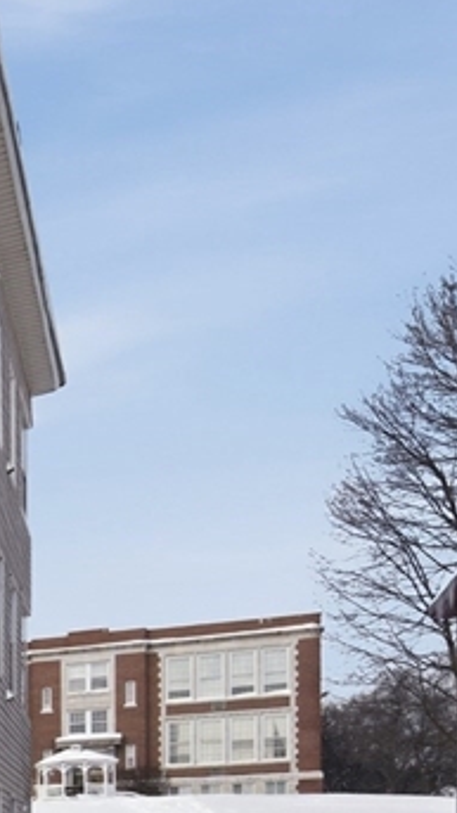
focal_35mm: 52
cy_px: 705
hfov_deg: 15.2
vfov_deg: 37.9
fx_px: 1111
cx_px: -604
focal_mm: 11
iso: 800
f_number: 7.1
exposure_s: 1/4000
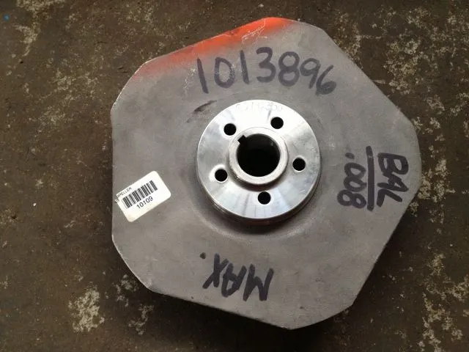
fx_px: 474
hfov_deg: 52.6
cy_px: 176
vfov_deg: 40.7
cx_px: 234
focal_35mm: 35
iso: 125
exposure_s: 1/20
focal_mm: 4.28
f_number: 2.4
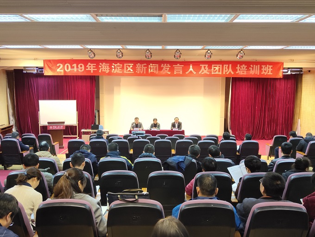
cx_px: 158
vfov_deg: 45.4
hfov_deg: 58.4
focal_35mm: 31
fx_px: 282
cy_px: 118
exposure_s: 1/33
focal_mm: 3.87
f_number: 2
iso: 898
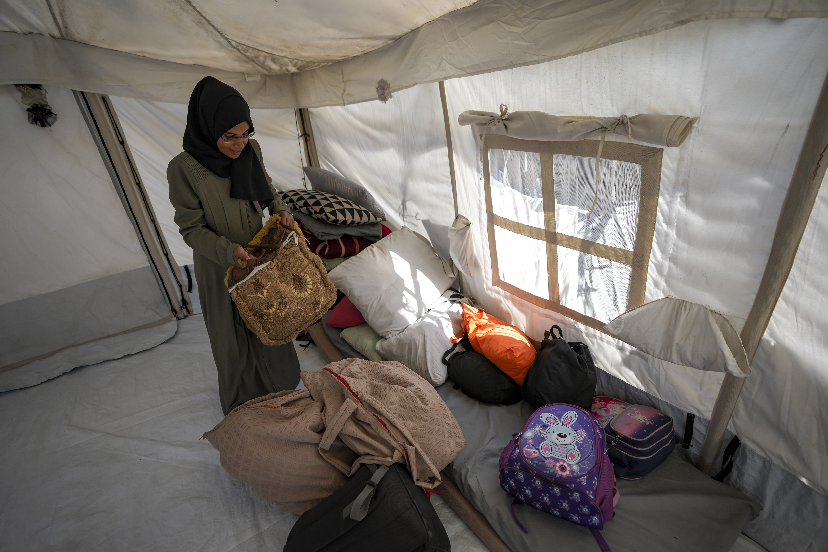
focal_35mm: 16
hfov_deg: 96.7
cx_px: 414
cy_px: 276
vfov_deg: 73.7
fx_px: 368
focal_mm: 16
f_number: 2.8
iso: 100
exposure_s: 1/320
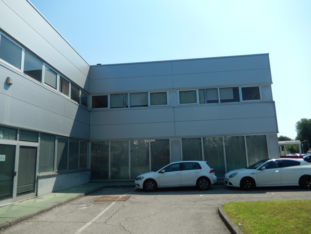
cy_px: 117
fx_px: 225
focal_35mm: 25
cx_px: 156
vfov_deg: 54.9
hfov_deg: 69.4
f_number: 6.8
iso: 125
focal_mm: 4.5
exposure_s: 1/400
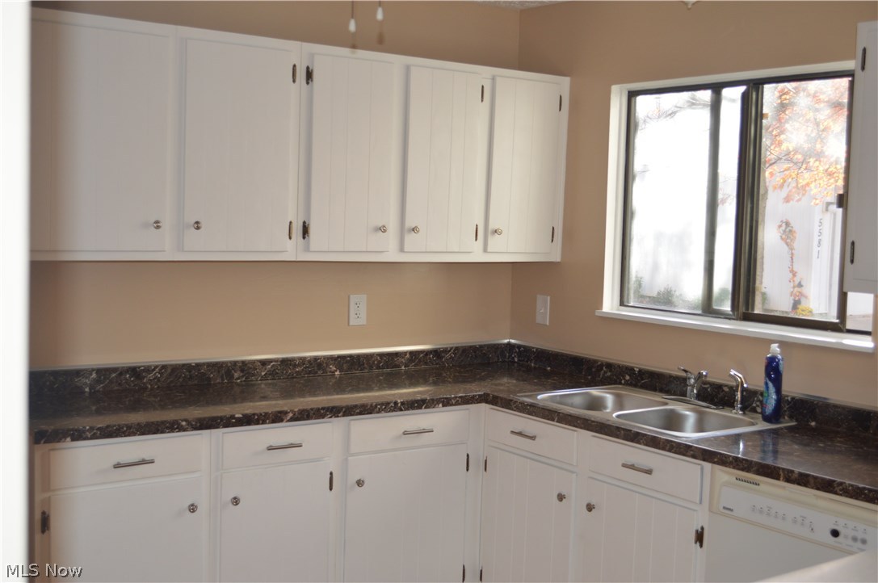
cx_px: 439
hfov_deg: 45.0
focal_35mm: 44
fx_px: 1060
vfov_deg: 30.8
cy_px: 292
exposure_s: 1/125
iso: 360
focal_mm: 29
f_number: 4.5
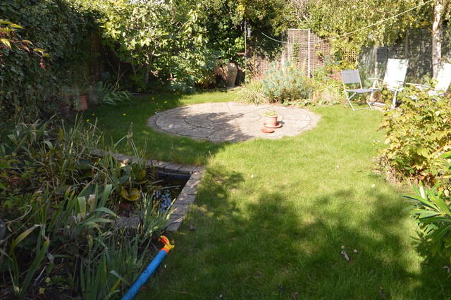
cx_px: 254
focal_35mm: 24
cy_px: 62
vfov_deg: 50.0
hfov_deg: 73.4
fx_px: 300
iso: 100
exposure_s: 1/125
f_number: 5.6
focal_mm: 10
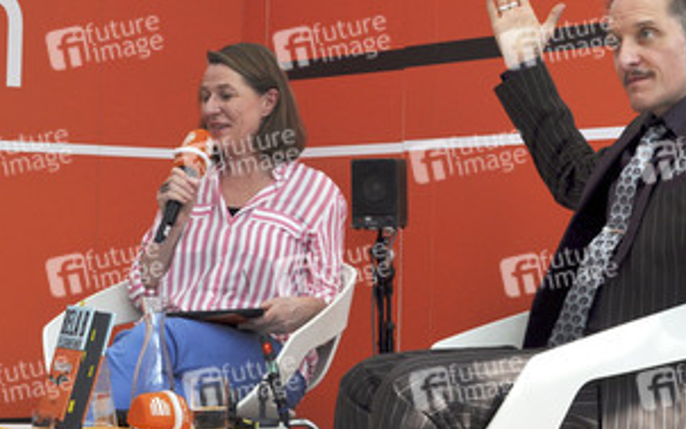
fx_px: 1492
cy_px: 213
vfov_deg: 16.4
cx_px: 497
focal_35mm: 80
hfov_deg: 25.6
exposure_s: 1/320
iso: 200
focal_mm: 35
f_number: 9
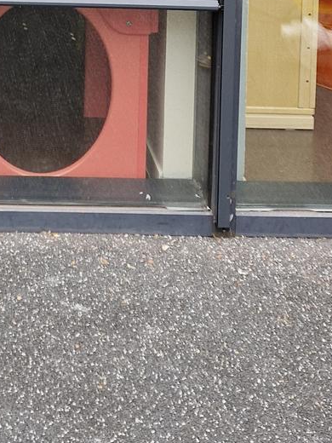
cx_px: -51
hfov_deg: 16.7
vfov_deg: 19.5
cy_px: -258
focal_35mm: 85
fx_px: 1087
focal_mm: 5.54
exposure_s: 1/582
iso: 50
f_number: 1.8
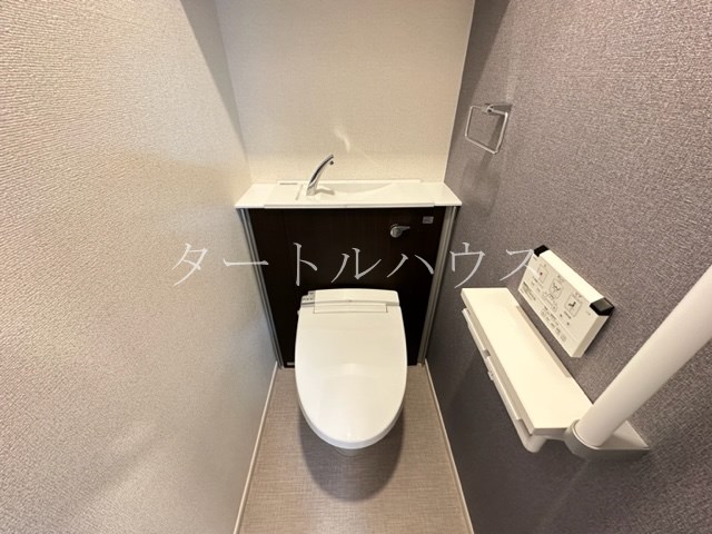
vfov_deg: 85.7
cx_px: 356
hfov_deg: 102.1
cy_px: 267
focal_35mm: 14
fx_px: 288
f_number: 2.2
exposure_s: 1/60
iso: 800
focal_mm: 2.22
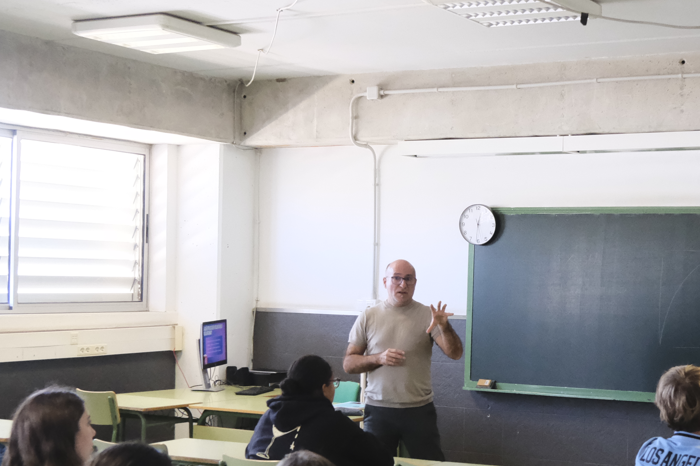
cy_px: 298
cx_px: 536
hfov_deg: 30.4
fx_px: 1264
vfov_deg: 20.9
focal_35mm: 65
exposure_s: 1/160
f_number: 4
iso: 6400
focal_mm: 18.4
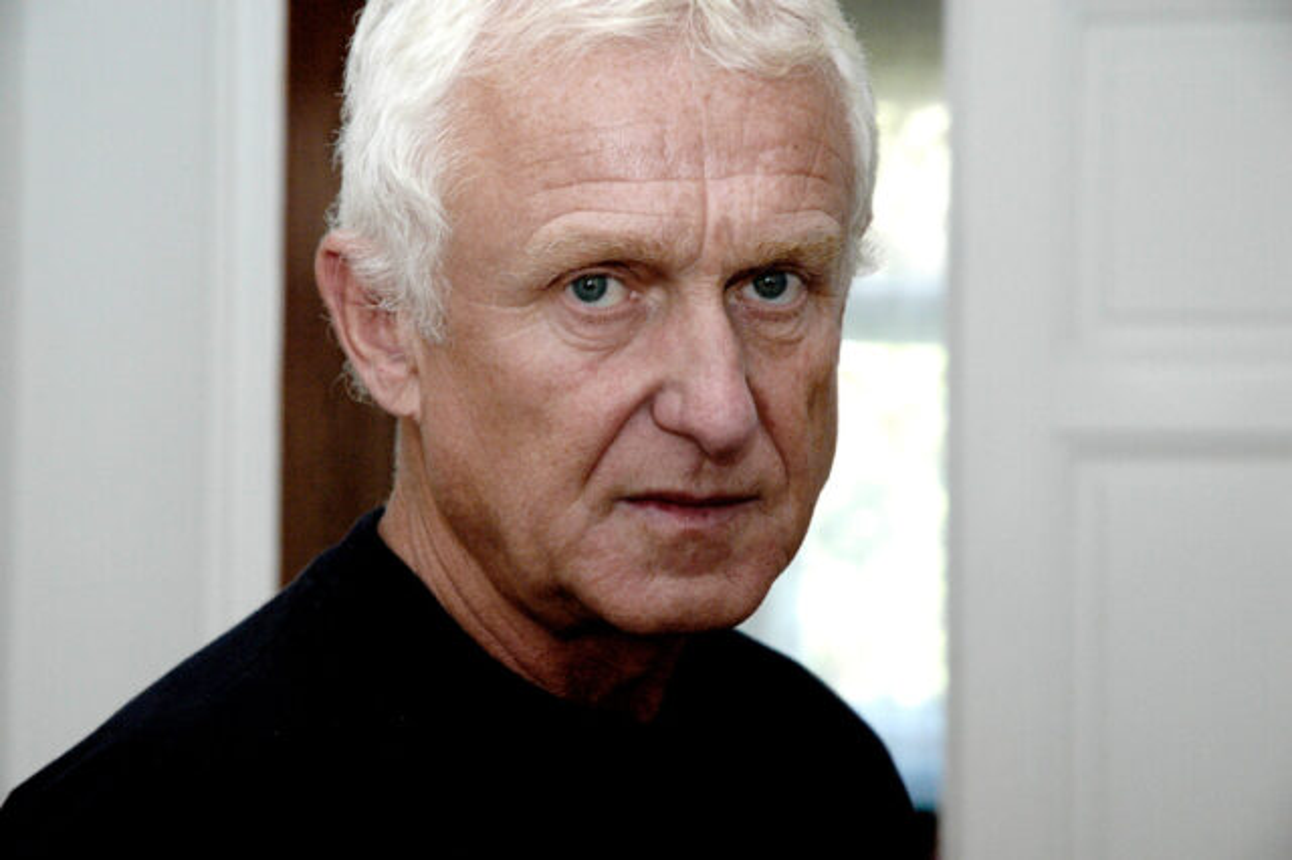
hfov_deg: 19.5
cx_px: 646
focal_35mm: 105
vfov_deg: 13.0
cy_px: 430
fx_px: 3766
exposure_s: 1/125
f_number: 6.3
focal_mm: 70
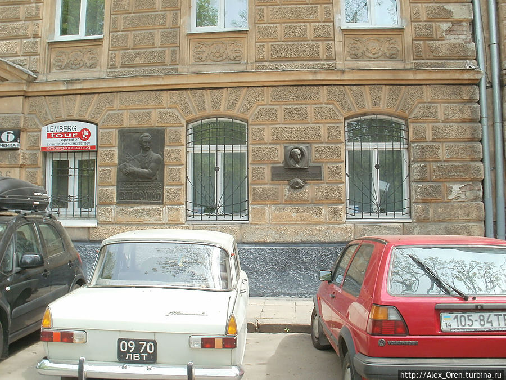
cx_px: 253
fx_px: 526
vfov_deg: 39.7
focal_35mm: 36
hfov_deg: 51.4
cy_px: 190
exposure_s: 1/125
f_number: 5.6
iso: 100
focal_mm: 6.3
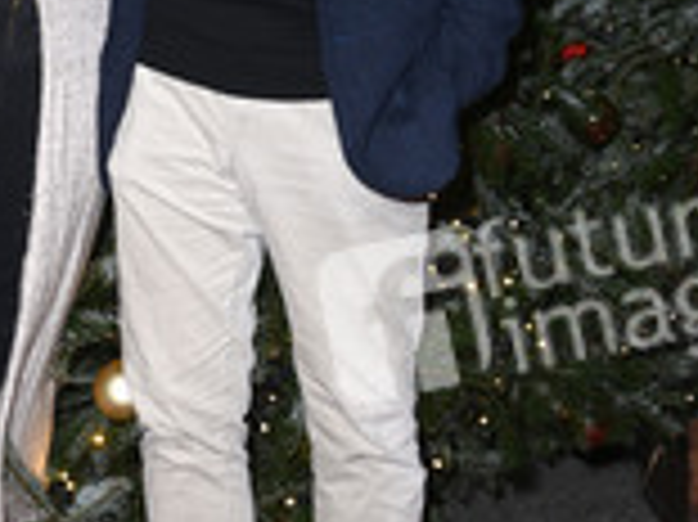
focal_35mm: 119
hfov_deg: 16.4
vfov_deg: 12.4
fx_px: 2398
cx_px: 140
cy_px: 72
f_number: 5.6
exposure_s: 1/250
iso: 1250
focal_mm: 48
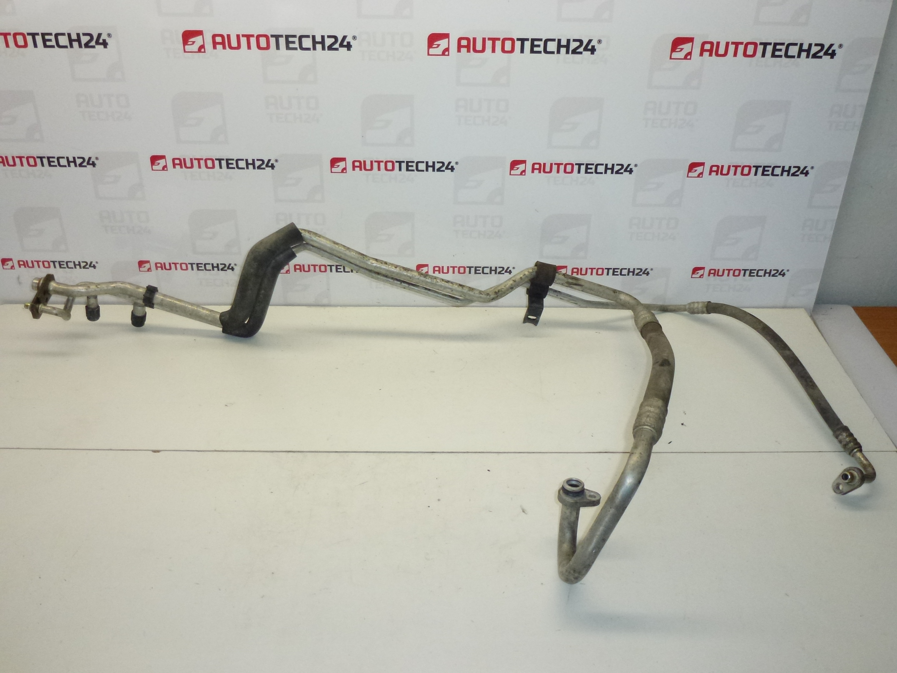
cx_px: 448
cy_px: 336
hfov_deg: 60.0
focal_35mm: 30
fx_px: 777
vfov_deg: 46.8
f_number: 3.5
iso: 400
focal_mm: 5.4
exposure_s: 1/500
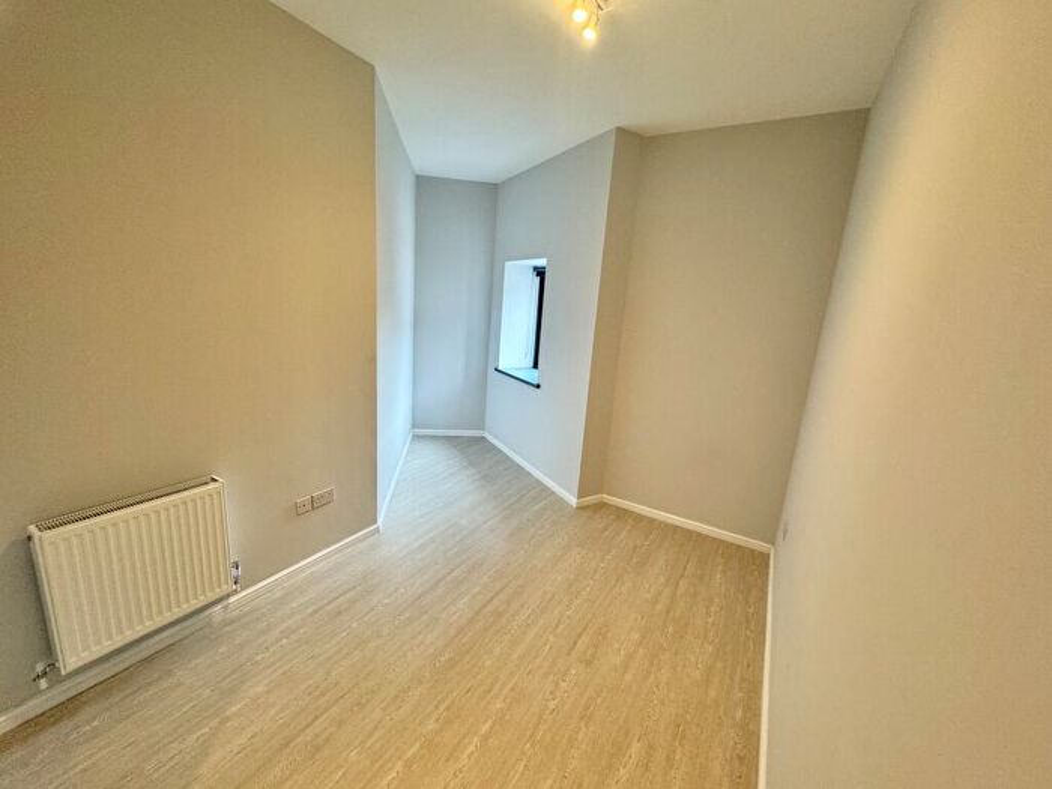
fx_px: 425
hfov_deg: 102.1
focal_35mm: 14
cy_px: 394
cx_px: 526
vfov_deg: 85.7
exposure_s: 1/99
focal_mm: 2.22
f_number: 2.2
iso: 160
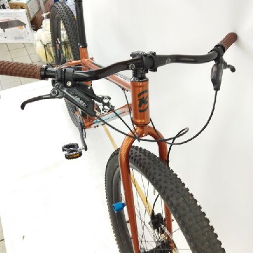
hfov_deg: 49.7
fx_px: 273
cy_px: 128
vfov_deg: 49.7
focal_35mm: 33
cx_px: 133
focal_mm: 4.71
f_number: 1.79
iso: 309
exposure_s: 1/200
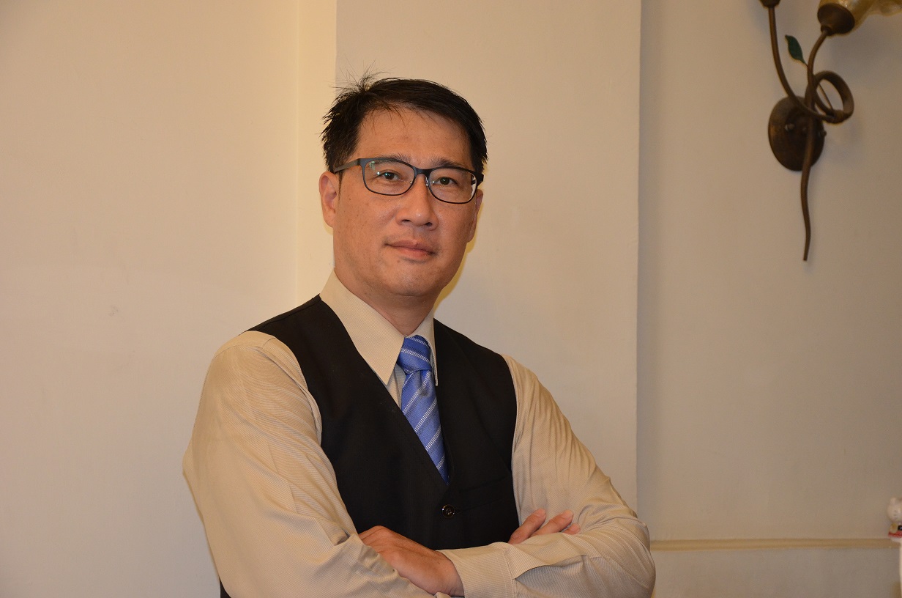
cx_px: 451
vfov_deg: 20.1
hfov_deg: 29.9
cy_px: 299
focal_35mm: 68
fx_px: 1688
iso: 1250
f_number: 4.8
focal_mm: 45
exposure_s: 1/60
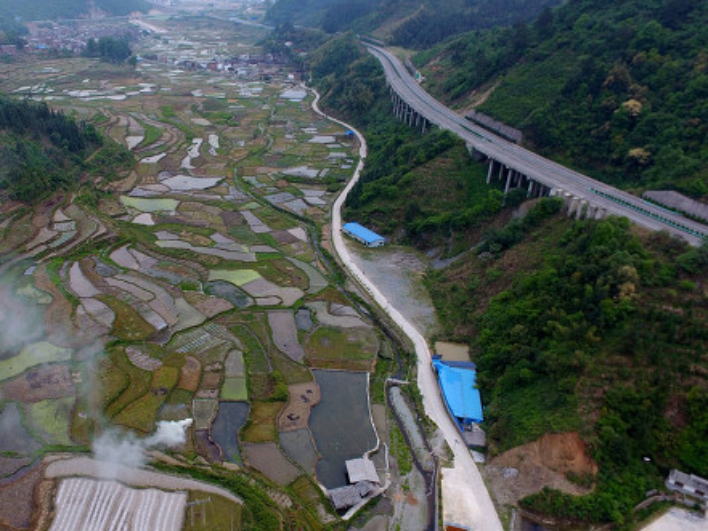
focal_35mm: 29
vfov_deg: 48.2
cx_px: 228
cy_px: 252
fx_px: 593
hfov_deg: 60.0
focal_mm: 3.61
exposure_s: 1/100
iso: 152
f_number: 2.8
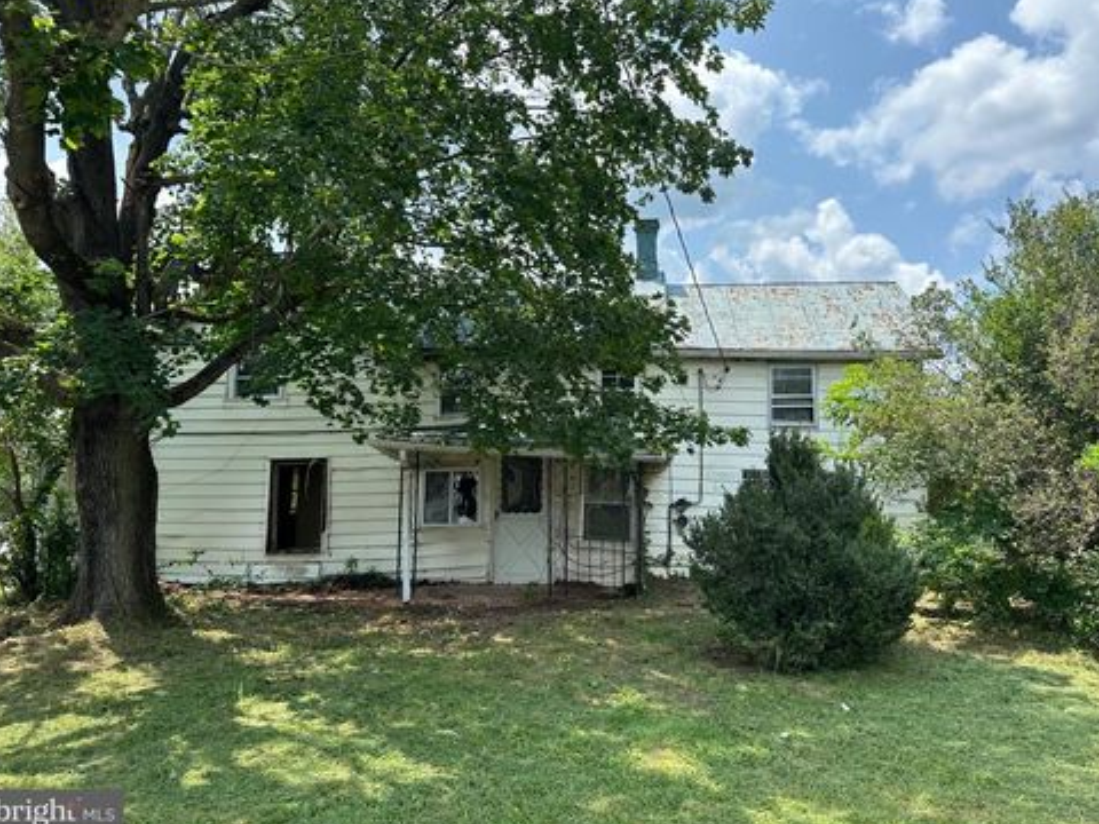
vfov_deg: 54.9
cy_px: 406
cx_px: 556
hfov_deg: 69.4
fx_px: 794
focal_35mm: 25
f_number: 1.78
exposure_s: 1/2070
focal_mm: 6.86
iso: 80
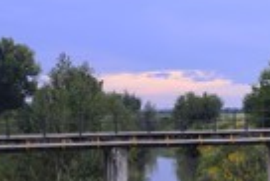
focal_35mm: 99
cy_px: 187
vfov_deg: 13.6
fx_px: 743
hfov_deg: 19.3
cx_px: 336
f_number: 5.6
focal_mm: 32
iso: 400
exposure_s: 1/60
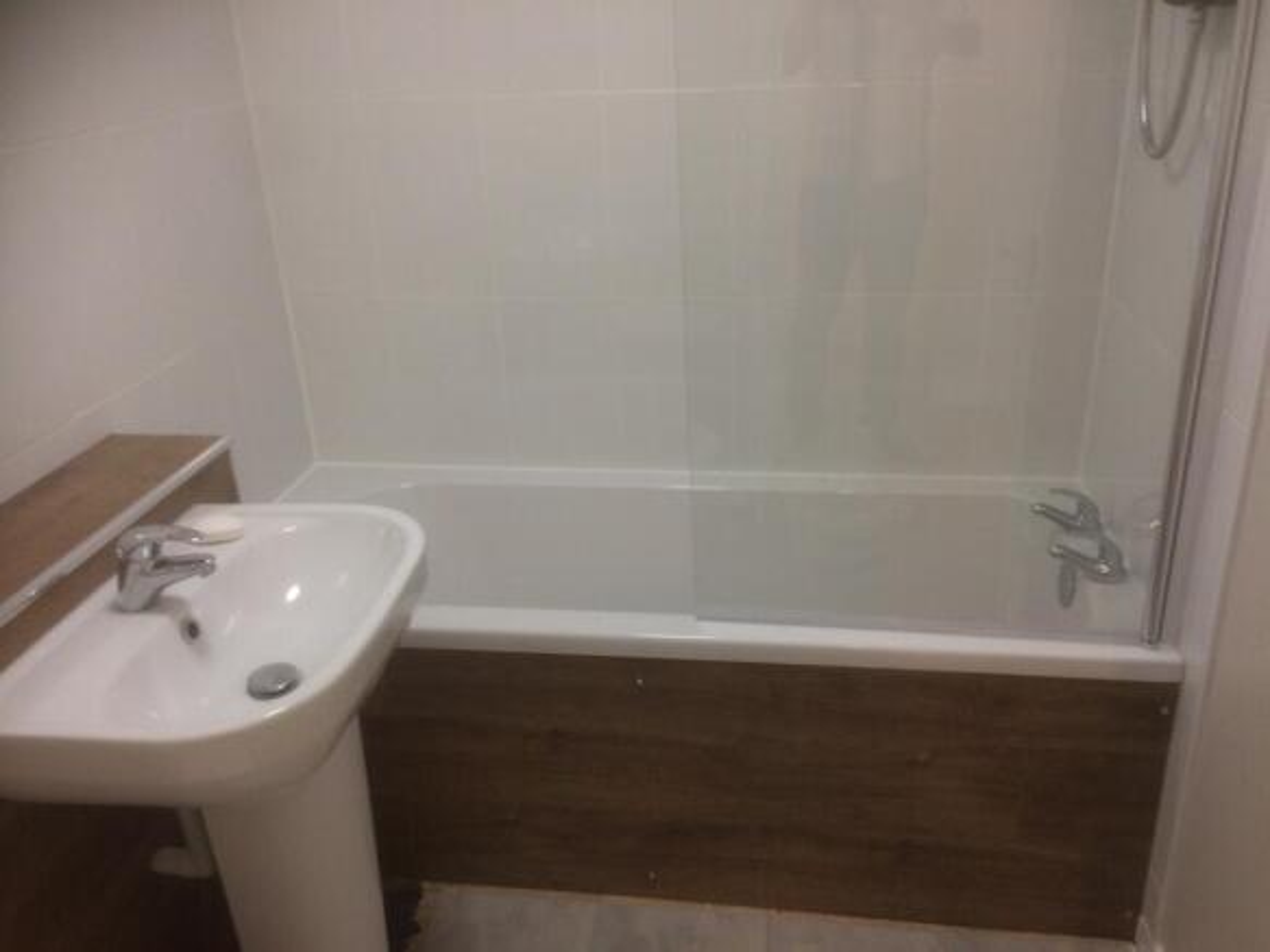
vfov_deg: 48.2
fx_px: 1064
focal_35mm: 29
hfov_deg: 61.7
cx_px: 635
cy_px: 476
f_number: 2.2
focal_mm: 4.15
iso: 125
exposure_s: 1/33
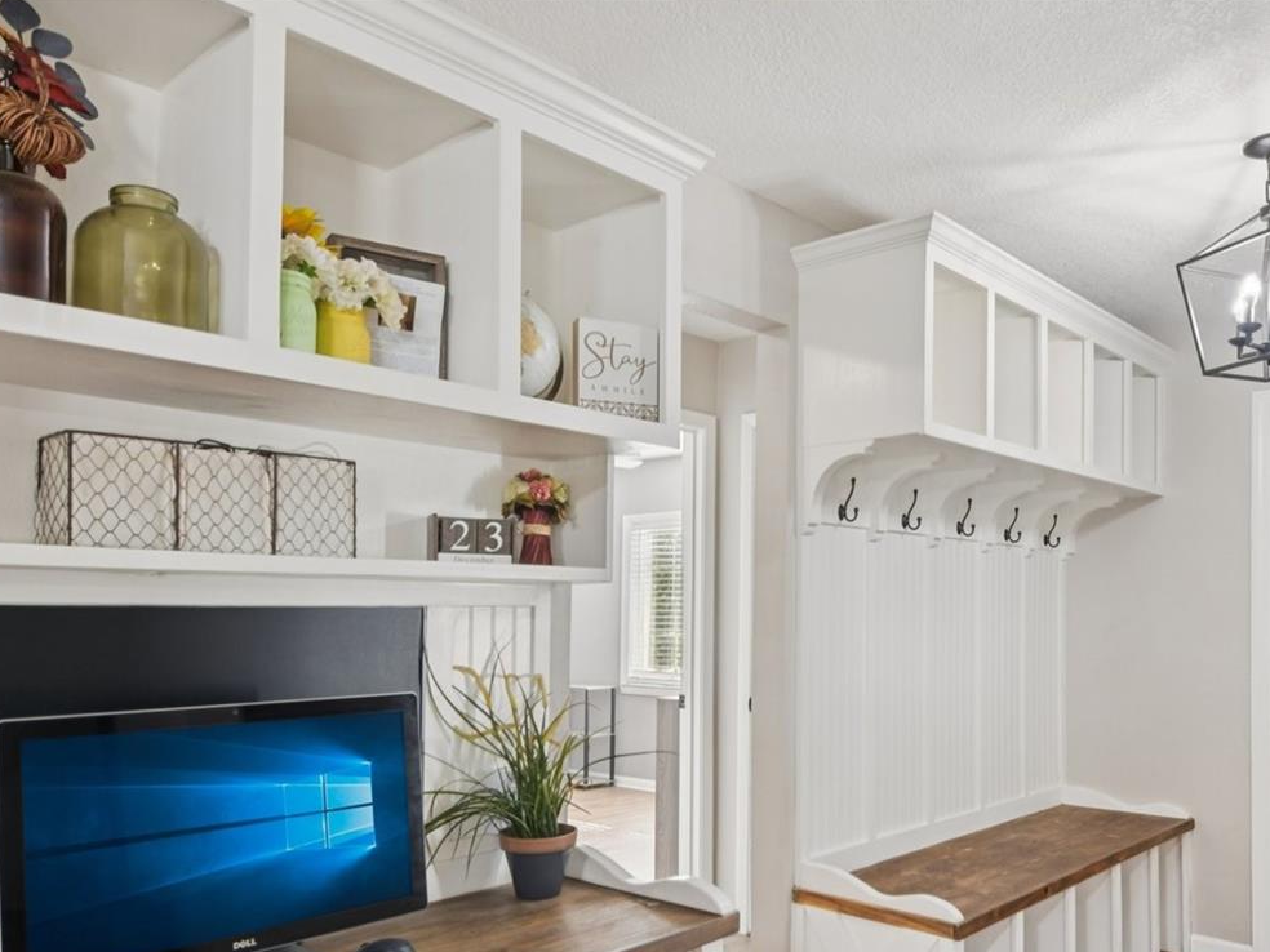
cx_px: 769
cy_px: 680
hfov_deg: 68.6
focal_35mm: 25
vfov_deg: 53.1
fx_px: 917
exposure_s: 1/8
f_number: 8
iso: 400
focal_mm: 16
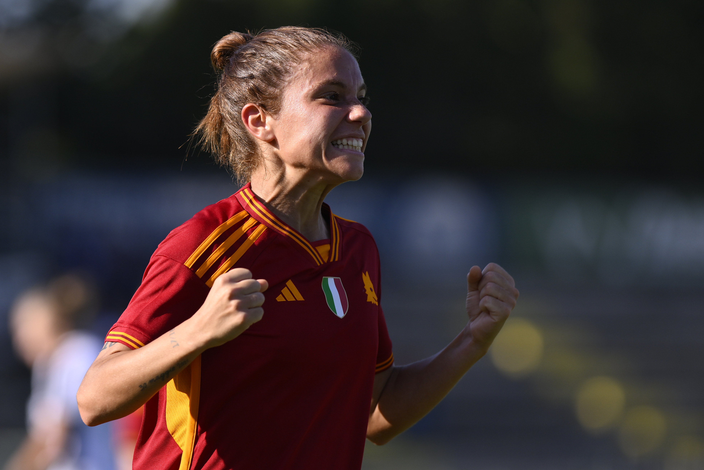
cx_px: 336
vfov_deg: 4.4
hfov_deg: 6.5
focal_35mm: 315
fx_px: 6160
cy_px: 237
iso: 220
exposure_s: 1/2000
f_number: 4
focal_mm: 300
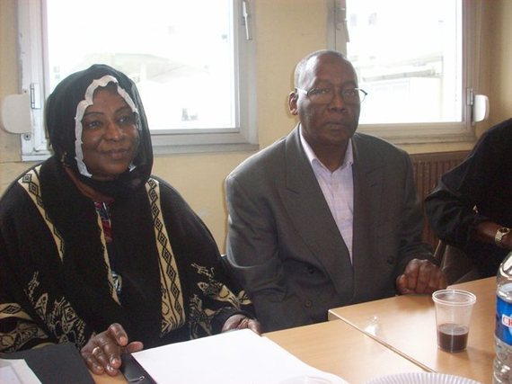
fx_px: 547
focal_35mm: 37
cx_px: 256
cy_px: 192
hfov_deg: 50.2
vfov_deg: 38.6
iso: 200
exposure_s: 1/64
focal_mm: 6.2
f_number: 2.8
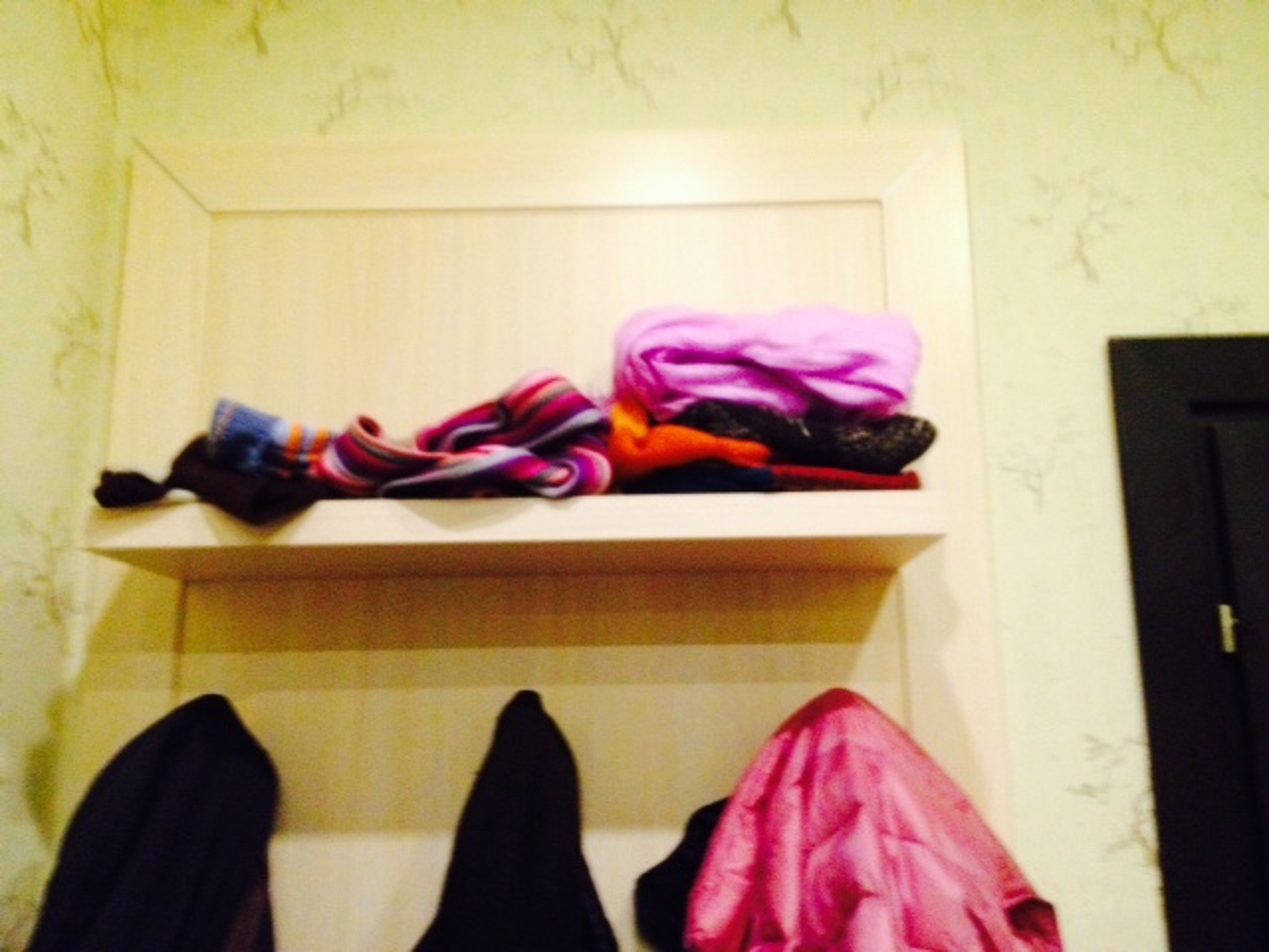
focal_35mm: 35
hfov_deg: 52.6
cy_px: 476
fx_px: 1283
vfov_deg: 40.7
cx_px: 634
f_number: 2.4
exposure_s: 1/17
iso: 500
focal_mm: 4.28
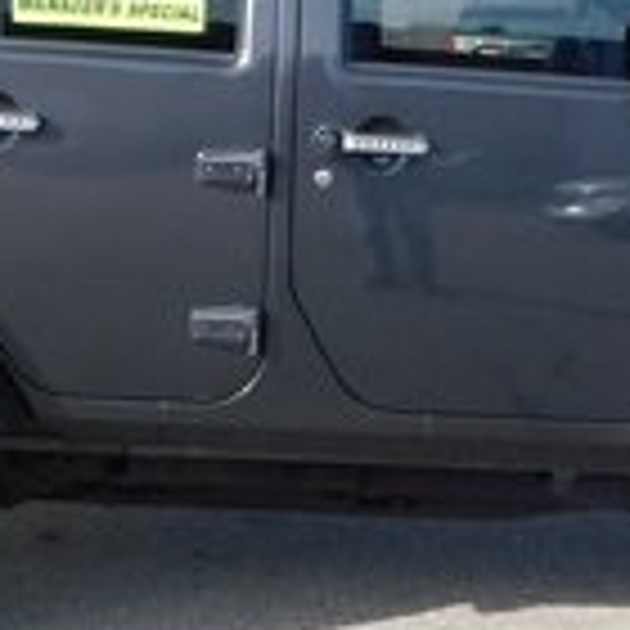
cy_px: 248
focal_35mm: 93
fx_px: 1915
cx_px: 518
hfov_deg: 18.5
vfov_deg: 18.7
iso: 125
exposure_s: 1/800
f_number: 3
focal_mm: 4
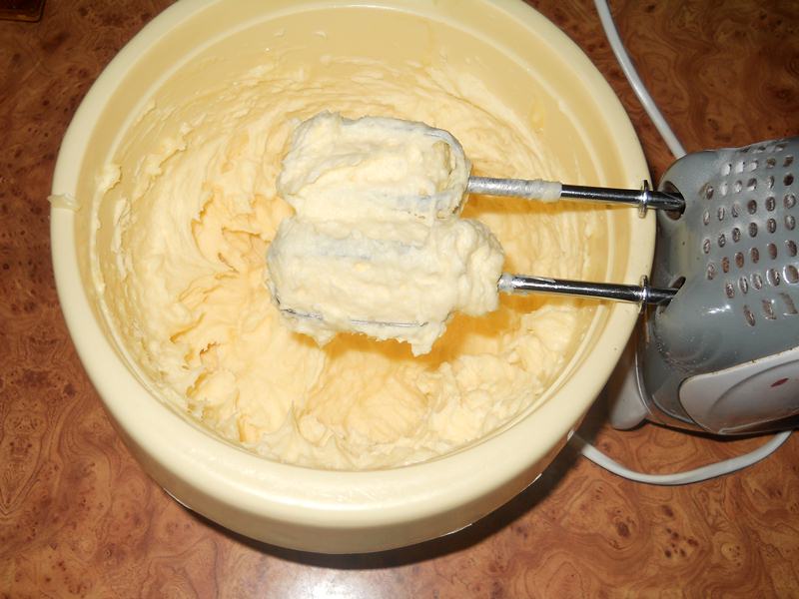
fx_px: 946
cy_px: 300
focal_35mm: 41
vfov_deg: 35.1
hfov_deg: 45.8
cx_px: 400
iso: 80
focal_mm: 6.72
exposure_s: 1/30
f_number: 3.1
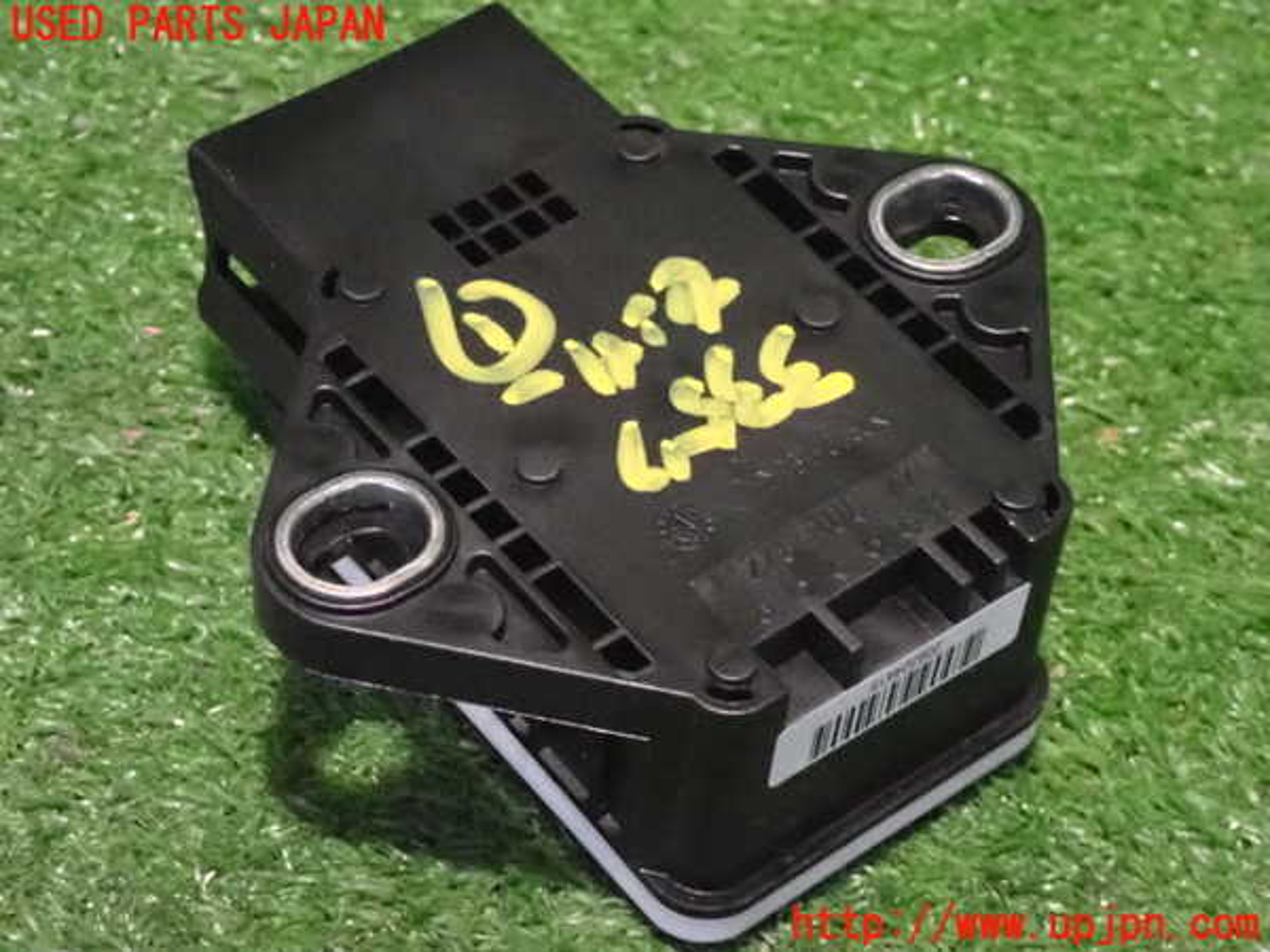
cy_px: 476
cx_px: 635
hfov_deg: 23.8
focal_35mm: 82
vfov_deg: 18.0
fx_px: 3008
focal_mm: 14.62
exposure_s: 1/40
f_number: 4.3
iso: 6400
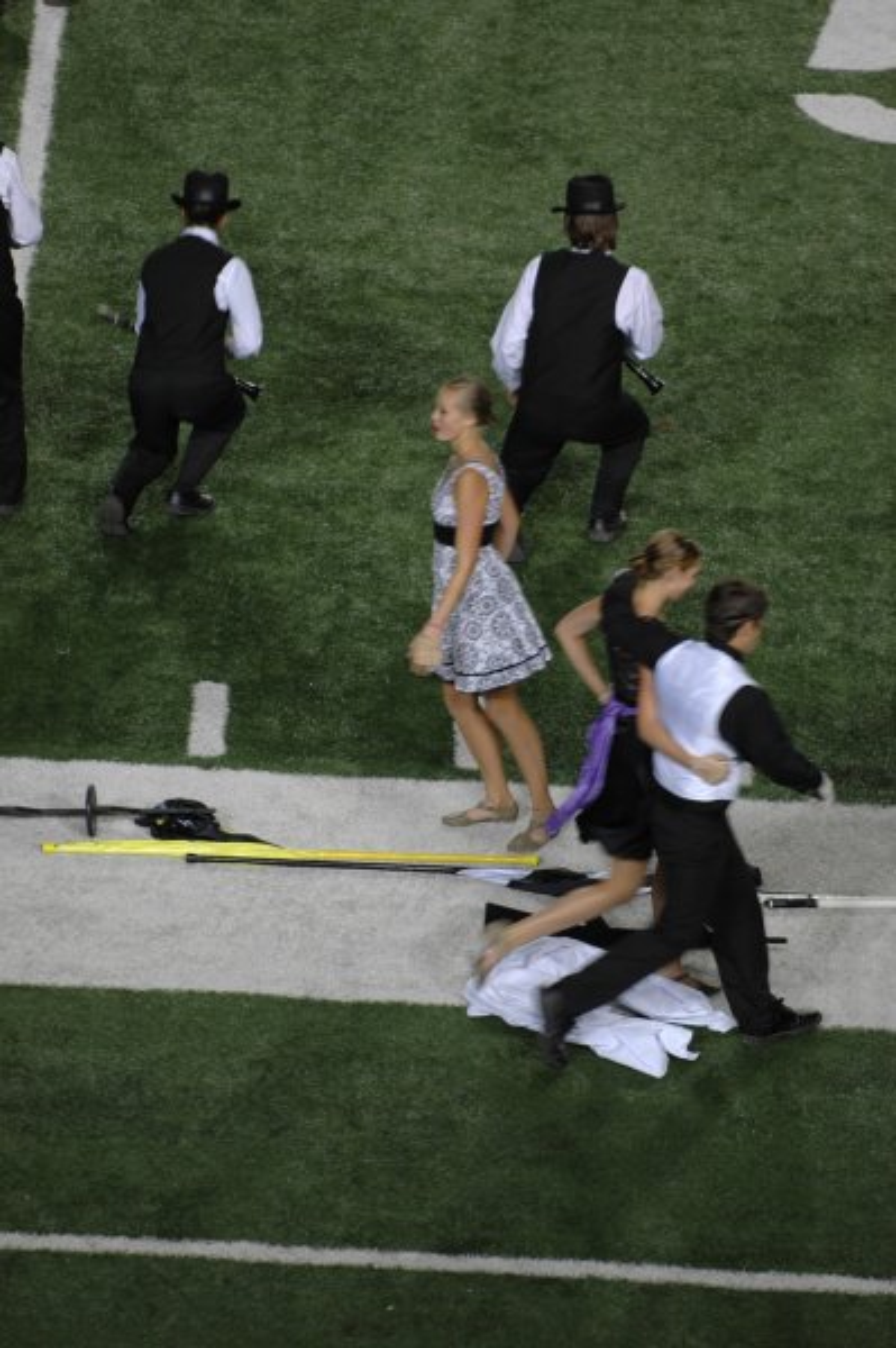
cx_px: 448
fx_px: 11219
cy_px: 674
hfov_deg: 4.6
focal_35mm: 300
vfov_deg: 6.9
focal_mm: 200
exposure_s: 1/60
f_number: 2.8
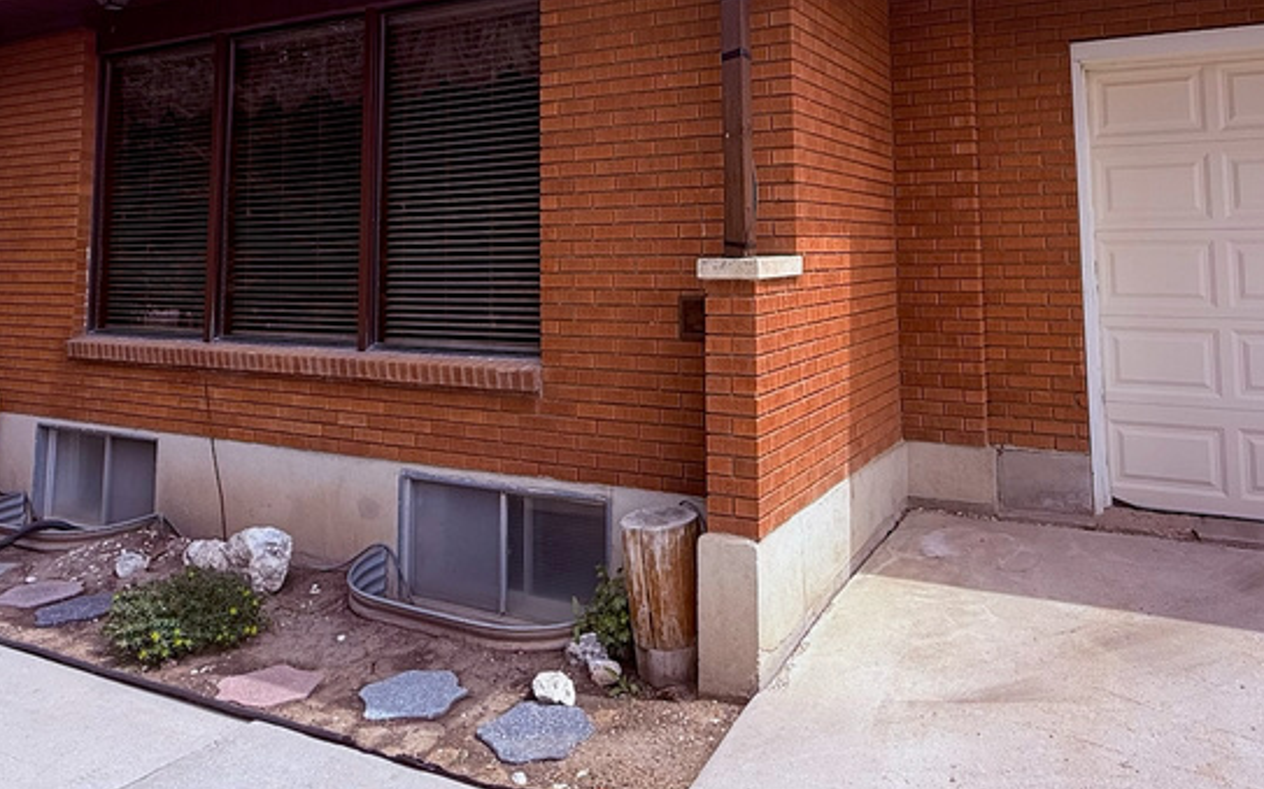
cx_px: 682
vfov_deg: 42.6
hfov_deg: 66.4
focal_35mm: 28
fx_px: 964
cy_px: 163
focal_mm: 2.22
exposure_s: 1/421
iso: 50
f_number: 2.2
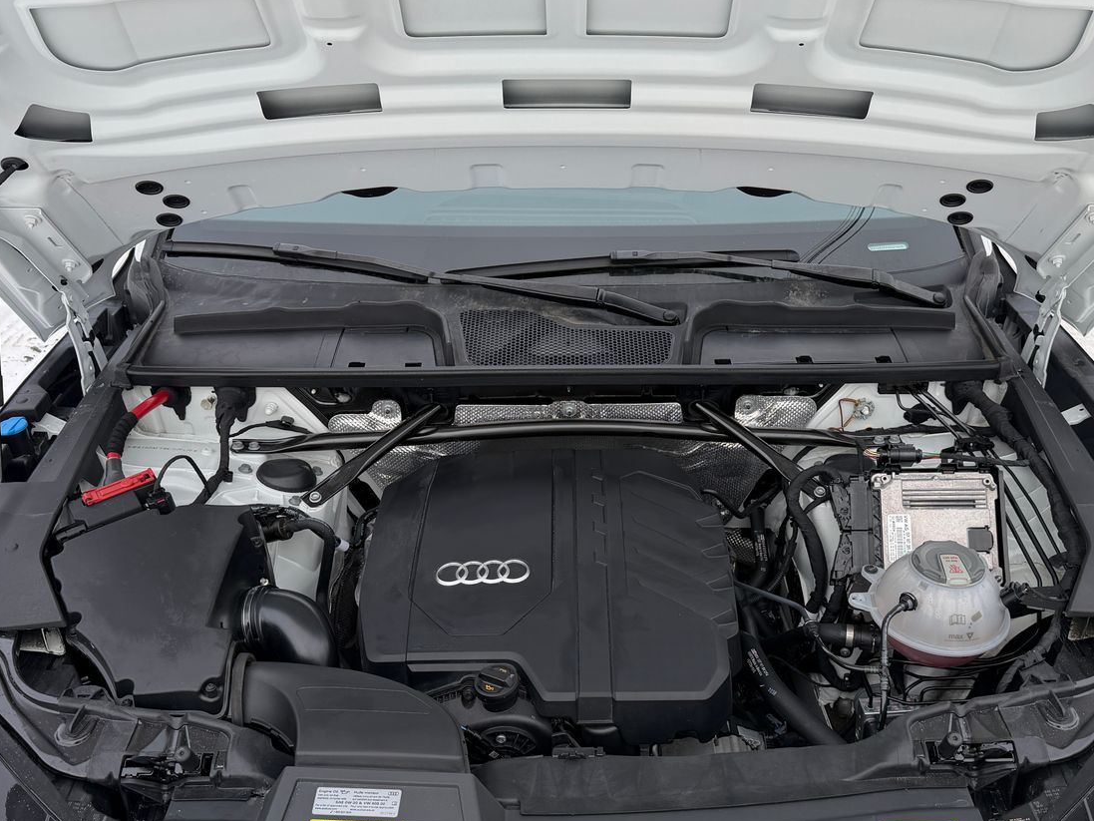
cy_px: 467
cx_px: 599
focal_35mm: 35
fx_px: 1106
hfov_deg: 52.5
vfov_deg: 40.6
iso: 100
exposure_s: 1/878
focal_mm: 6.76
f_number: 1.78
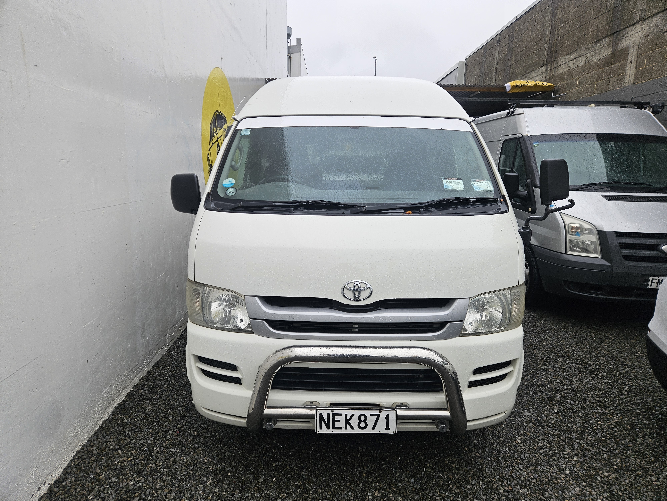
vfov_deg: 58.9
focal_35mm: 23
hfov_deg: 73.9
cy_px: 250
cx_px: 334
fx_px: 443
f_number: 1.8
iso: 40
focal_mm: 5.4
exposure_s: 1/220
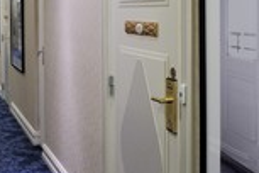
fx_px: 475
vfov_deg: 20.2
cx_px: 46
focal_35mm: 66
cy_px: 15
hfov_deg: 29.7
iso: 1600
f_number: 3.5
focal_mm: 24
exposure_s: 1/50
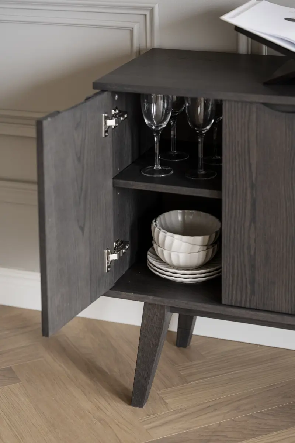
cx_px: 148
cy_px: 222
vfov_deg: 23.9
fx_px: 1045
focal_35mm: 85
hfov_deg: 16.1
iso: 1000
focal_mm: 85
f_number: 2.5
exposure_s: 1/50
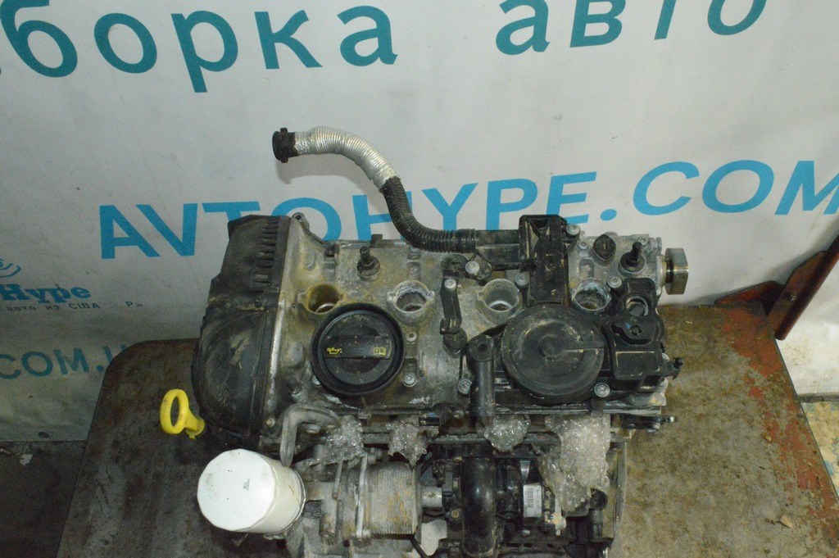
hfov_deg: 59.5
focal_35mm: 32
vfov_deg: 41.6
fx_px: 734
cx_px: 420
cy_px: 279
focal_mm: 21
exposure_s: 1/50
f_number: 25
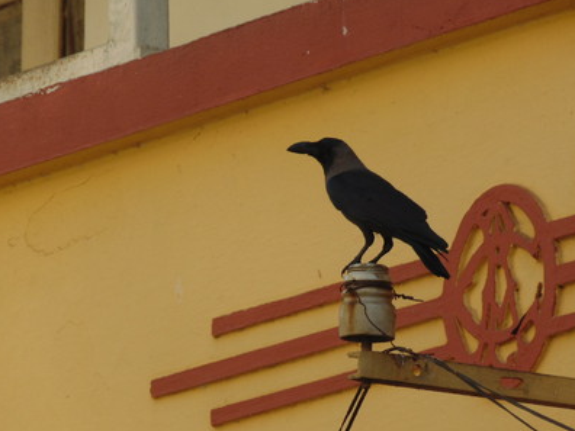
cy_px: 252
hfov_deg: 4.1
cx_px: 347
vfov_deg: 3.1
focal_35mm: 478
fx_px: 7940
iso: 80
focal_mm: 68
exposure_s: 1/320
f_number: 4.2
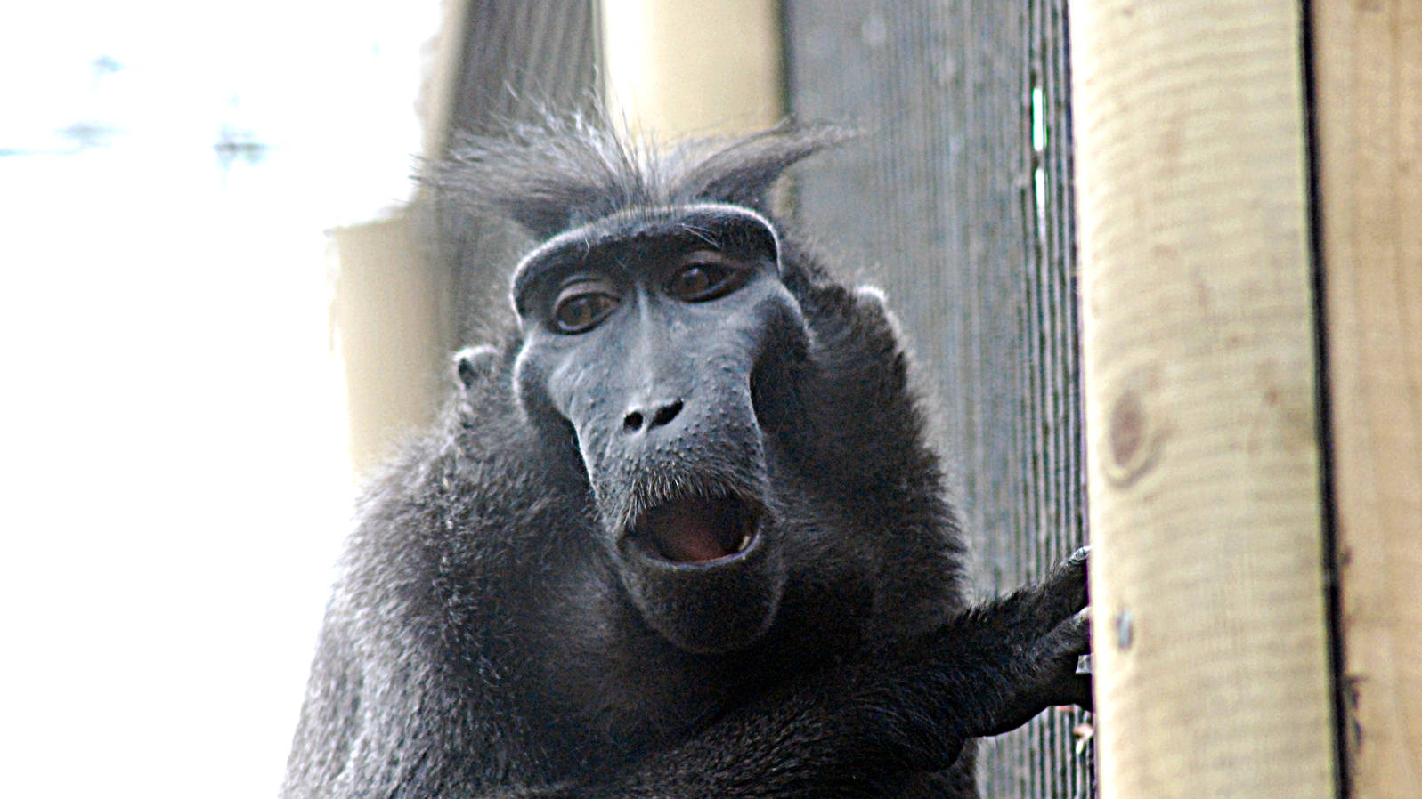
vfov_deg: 2.6
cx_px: 711
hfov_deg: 4.6
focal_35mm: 473
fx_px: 17833
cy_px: 466
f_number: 8
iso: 1600
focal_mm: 300
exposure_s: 1/125
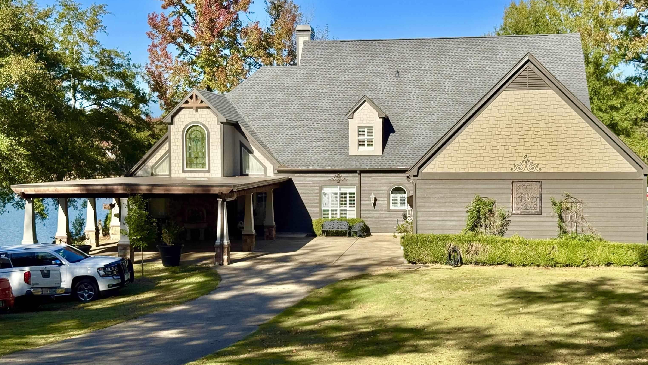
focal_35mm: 53
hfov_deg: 39.2
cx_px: 327
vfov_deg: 22.6
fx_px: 911
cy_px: 185
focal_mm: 6.76
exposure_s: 1/4975
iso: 64
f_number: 1.78
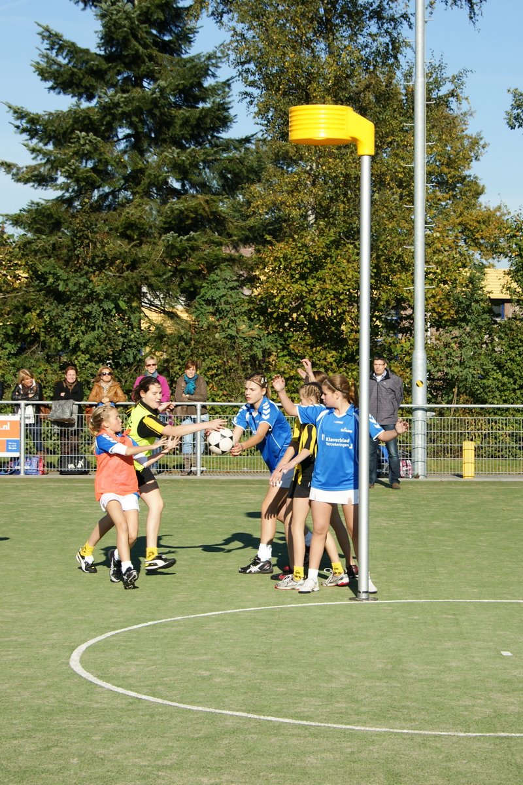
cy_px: 392
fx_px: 1144
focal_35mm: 52
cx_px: 262
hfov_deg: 25.8
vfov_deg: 37.9
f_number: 7.1
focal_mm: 35
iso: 100
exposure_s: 1/320
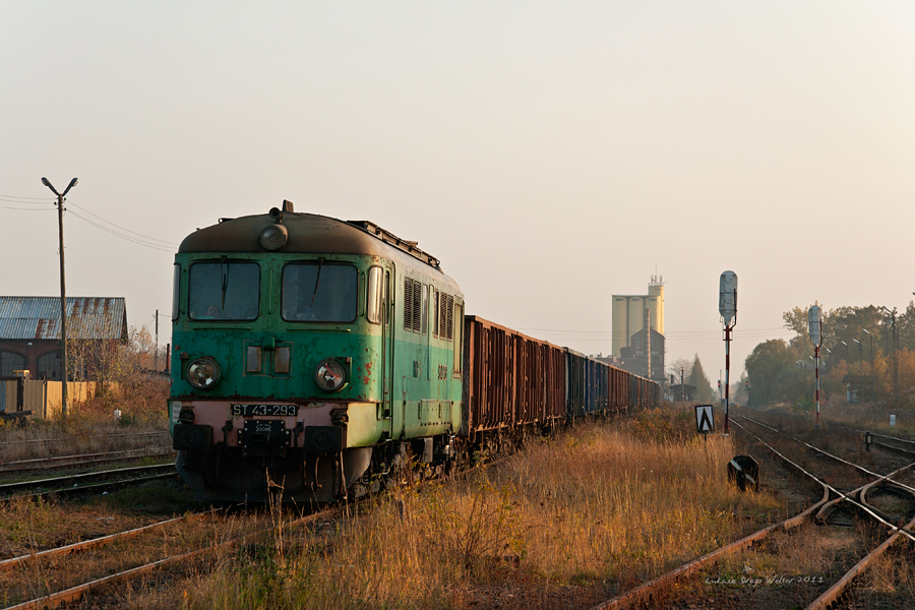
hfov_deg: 19.5
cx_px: 458
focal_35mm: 105
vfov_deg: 13.0
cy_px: 305
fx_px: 2669
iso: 200
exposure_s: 1/250
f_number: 9
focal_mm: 70
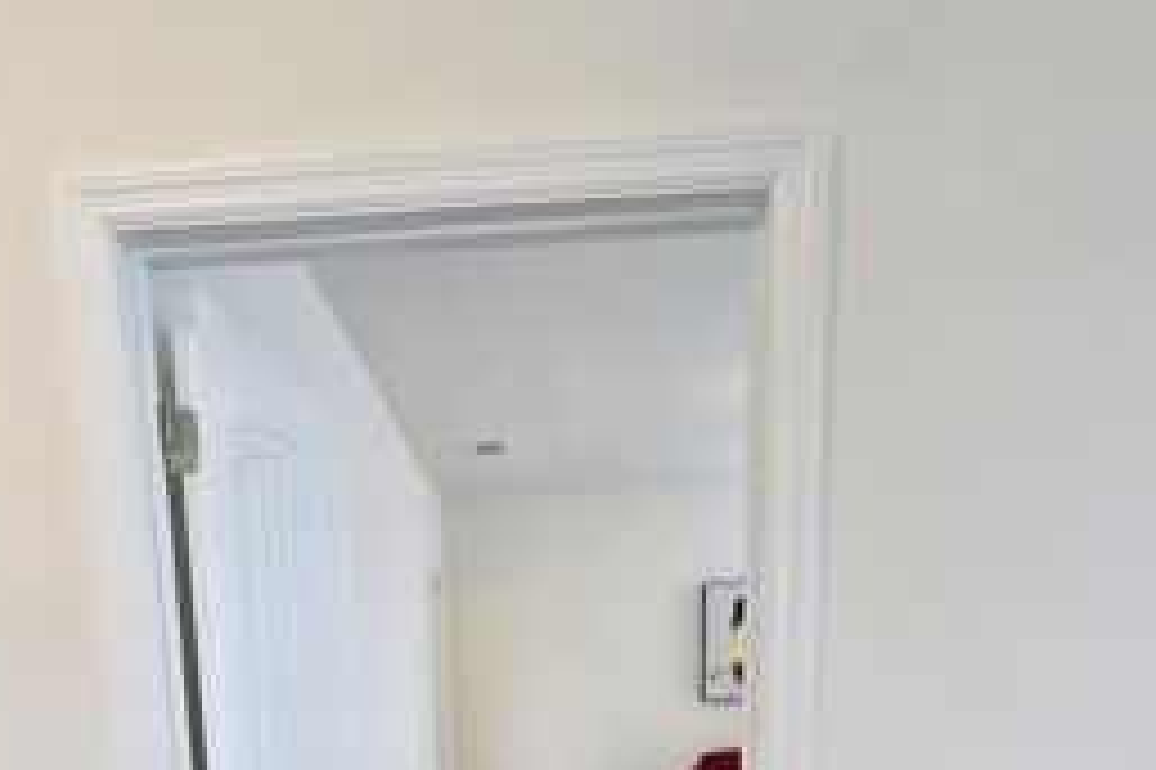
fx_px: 899
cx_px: 475
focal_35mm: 28
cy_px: 829
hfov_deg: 65.0
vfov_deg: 38.9
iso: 125
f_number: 2.2
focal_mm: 1.7
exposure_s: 1/60
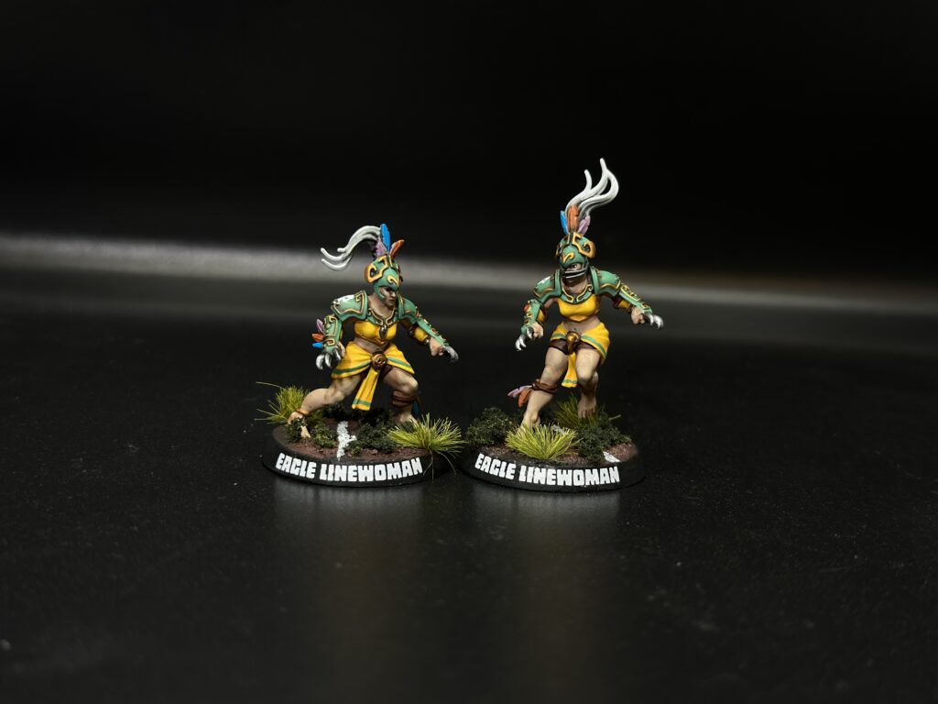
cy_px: 352
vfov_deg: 30.3
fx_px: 1301
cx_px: 469
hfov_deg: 39.7
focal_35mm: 48
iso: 100
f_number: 1.78
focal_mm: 6.86
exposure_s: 1/100
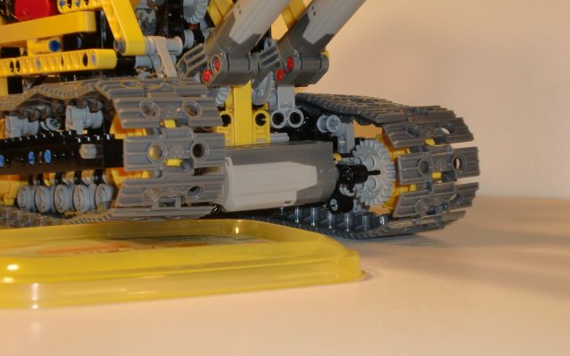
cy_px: 182
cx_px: 285
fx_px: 1212
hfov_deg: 26.5
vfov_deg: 16.7
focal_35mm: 78
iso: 125
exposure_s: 1/30
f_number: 4.7
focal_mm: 13.02
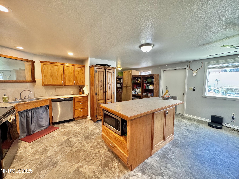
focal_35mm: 14
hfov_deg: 102.1
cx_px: 120
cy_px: 90
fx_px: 97
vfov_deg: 85.7
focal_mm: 2.22
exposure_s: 1/60
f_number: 2.2
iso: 200
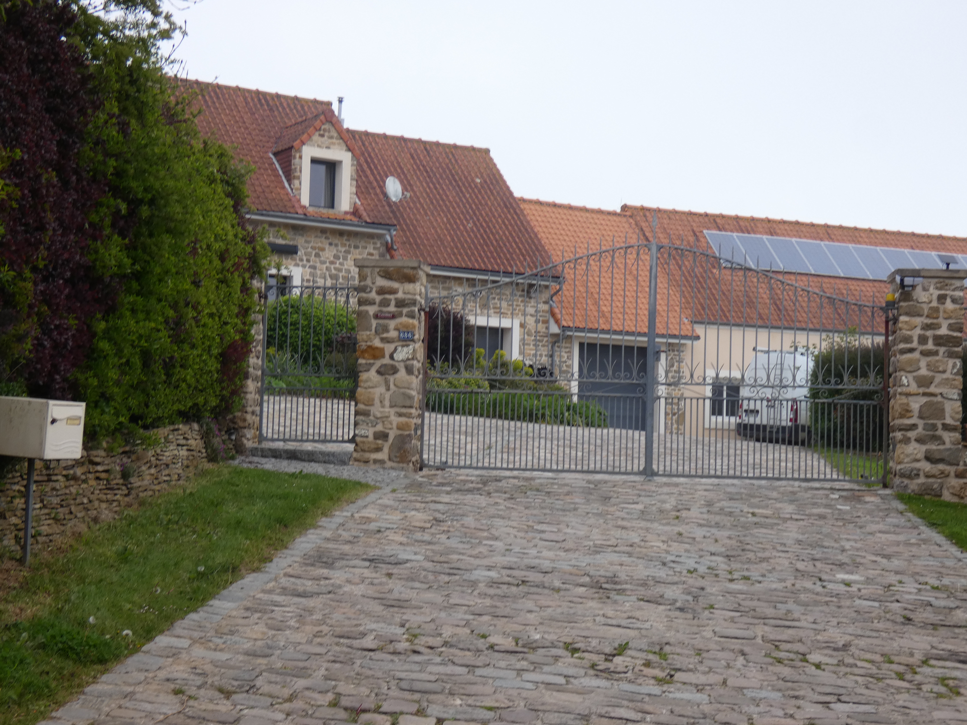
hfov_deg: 33.2
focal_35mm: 58
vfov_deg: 25.2
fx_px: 1620
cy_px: 362
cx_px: 484
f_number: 4.1
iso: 80
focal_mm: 10.4
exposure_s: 1/200
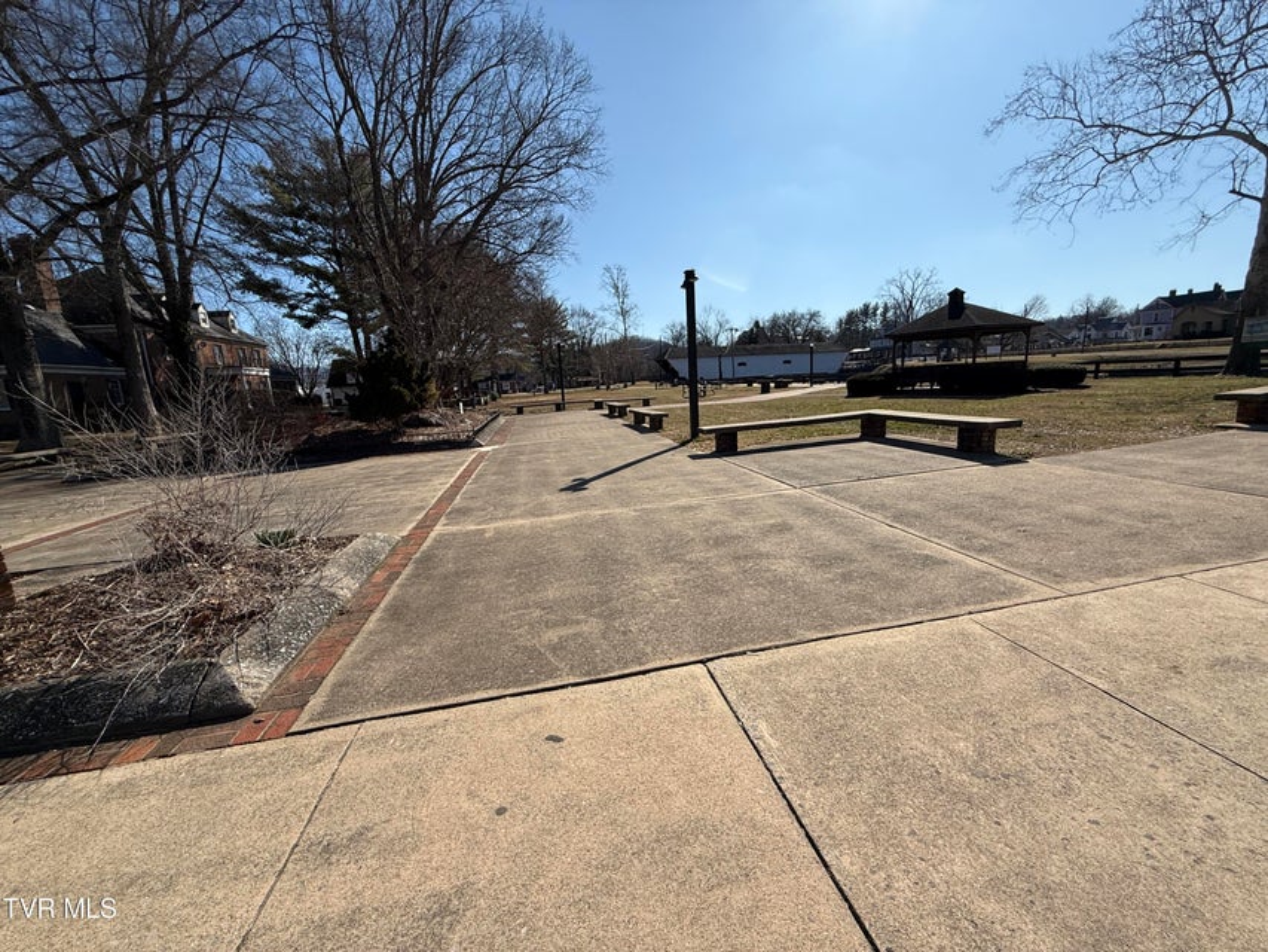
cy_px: 476
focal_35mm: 14
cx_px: 634
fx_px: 513
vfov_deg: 85.7
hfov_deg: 102.1
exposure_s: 1/3460
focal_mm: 2.22
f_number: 2.2
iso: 50
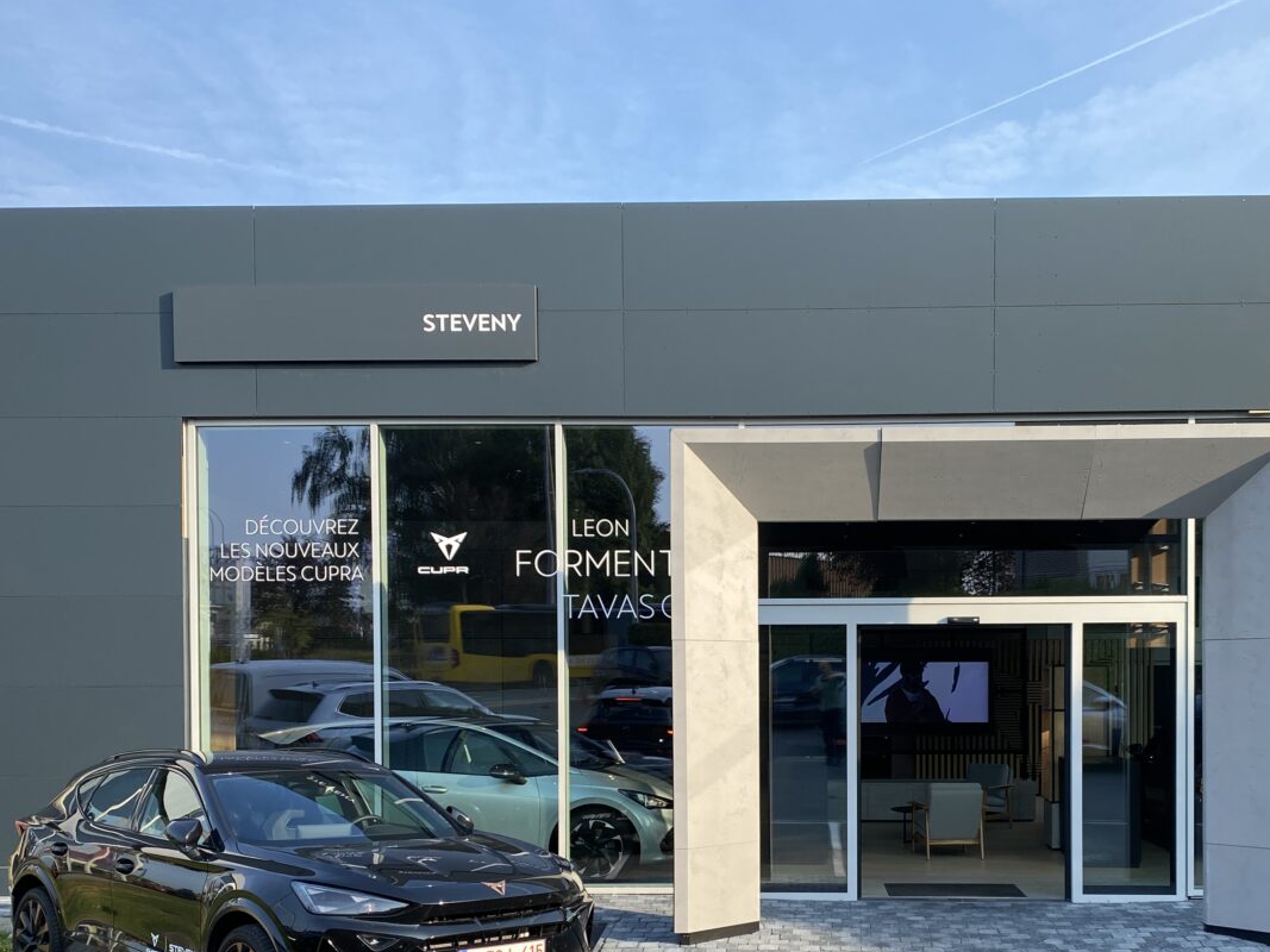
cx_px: 781
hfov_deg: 47.5
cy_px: 697
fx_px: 1431
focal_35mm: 39
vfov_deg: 36.1
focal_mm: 4.25
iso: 32
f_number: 1.8
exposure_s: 1/816
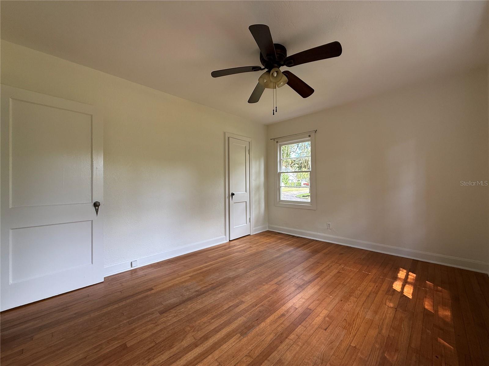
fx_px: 198
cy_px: 183
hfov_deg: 102.1
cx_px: 244
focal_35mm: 14
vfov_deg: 85.7
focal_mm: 2.22
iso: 80
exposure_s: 1/99
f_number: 2.2
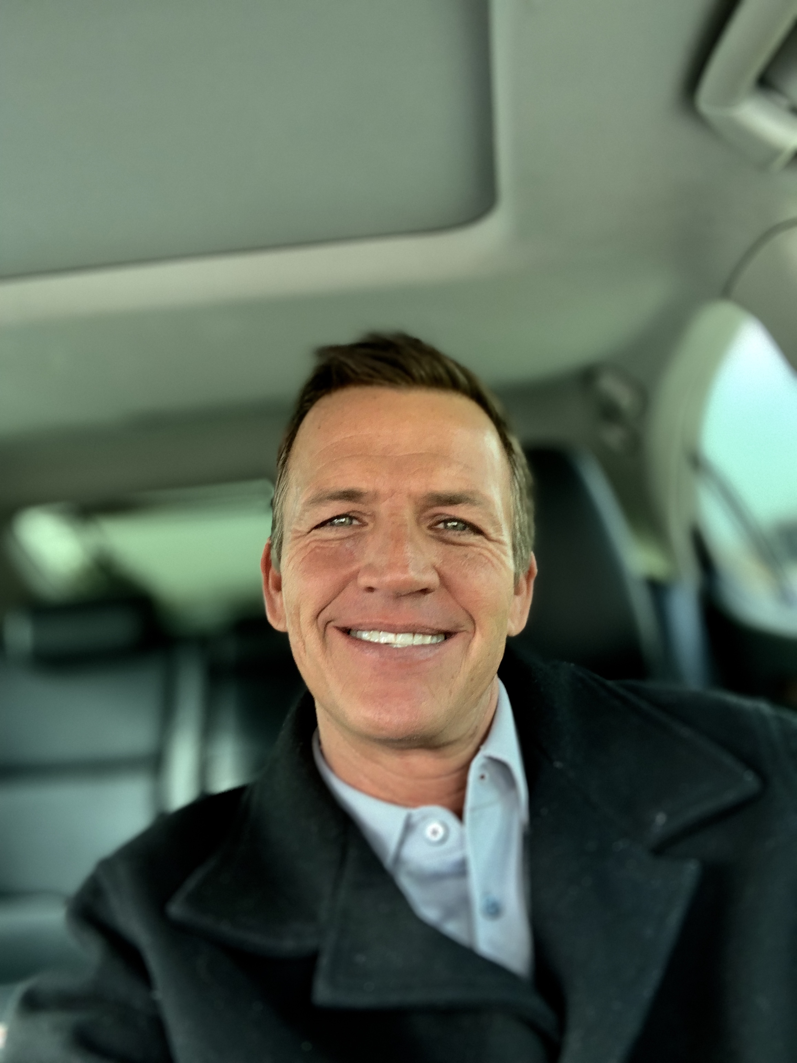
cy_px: 532
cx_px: 398
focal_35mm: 32
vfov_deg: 56.8
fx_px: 982
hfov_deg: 44.2
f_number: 2.2
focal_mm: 2.87
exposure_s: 1/60
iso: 100
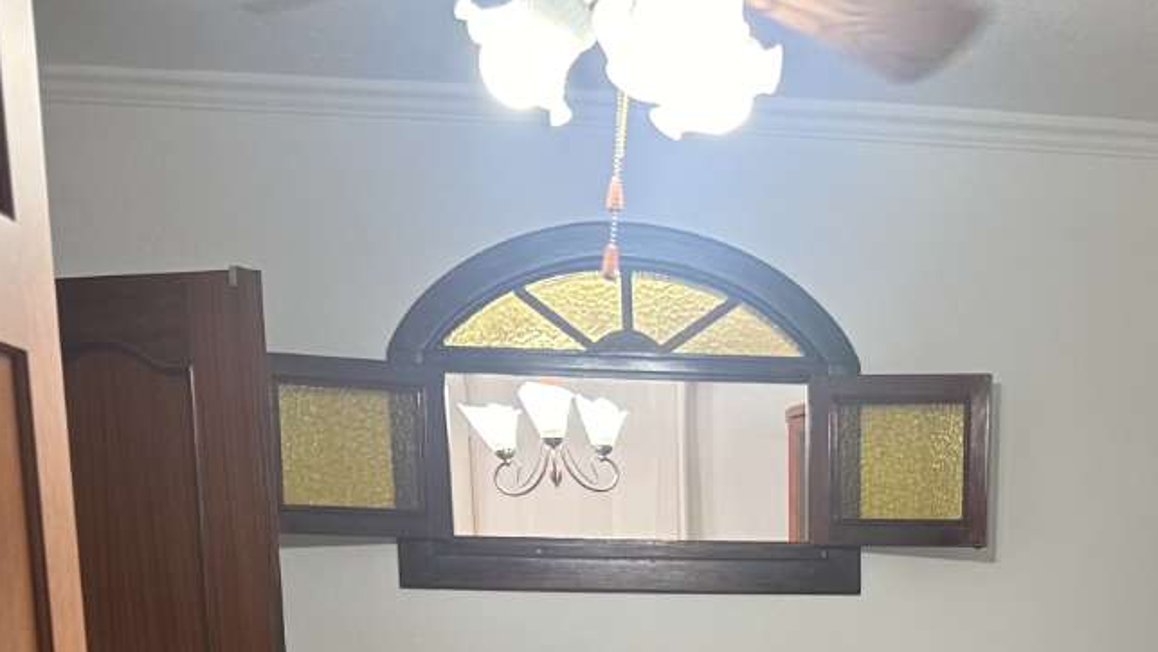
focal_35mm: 61
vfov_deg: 17.7
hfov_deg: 33.6
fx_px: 1873
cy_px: 981
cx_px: 882
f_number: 1.78
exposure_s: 1/50
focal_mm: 6.86
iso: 125
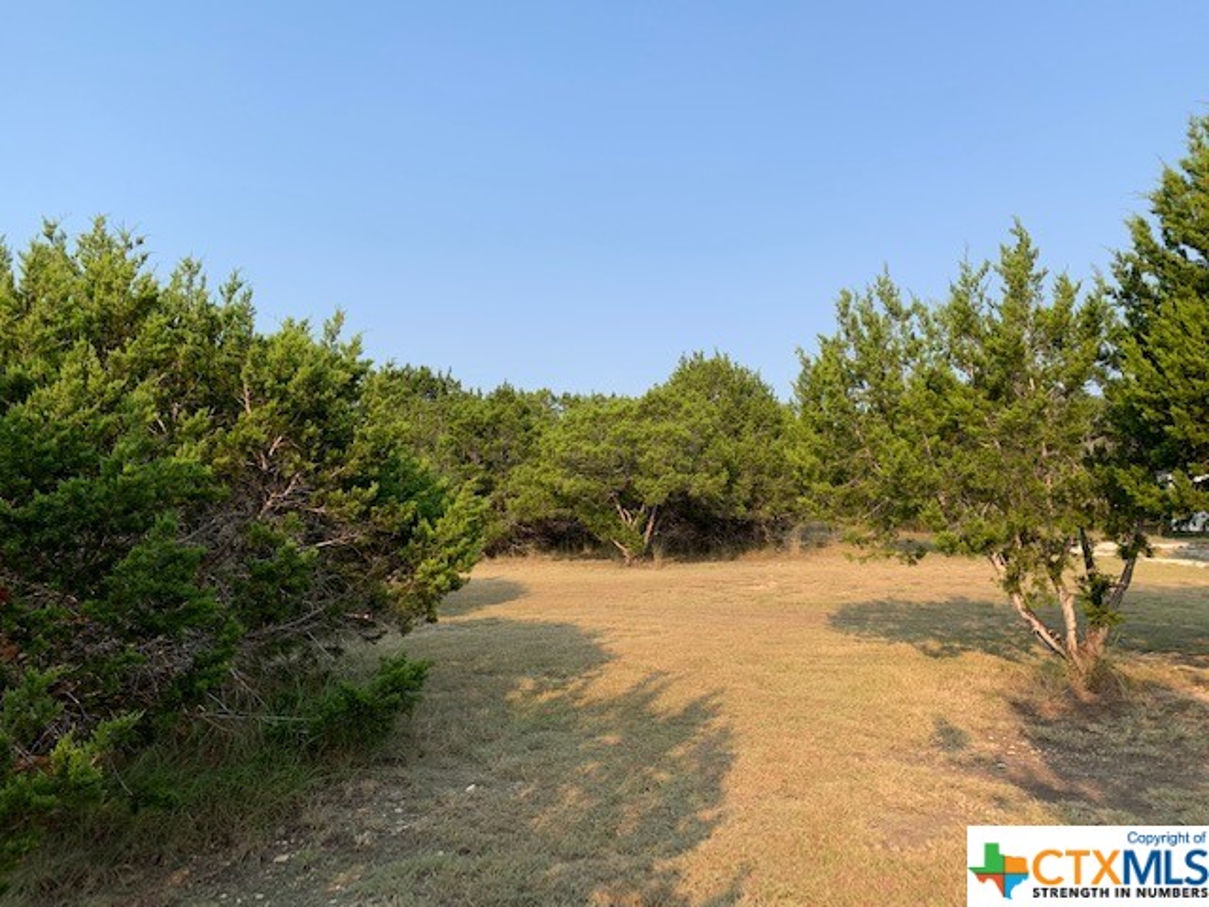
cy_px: 454
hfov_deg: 67.3
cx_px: 604
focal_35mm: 26
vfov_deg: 53.1
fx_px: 908
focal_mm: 4.25
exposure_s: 1/1076
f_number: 1.8
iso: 25
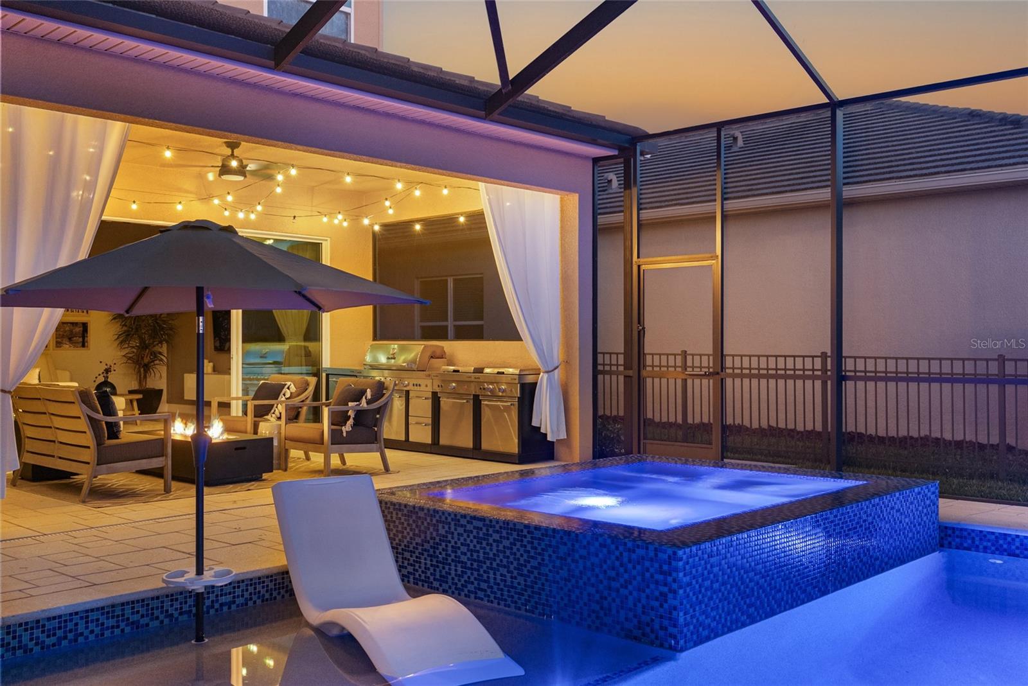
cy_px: 343
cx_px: 514
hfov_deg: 54.4
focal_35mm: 35
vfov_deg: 37.9
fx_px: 1000
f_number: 5.6
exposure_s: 6
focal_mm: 35
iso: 800
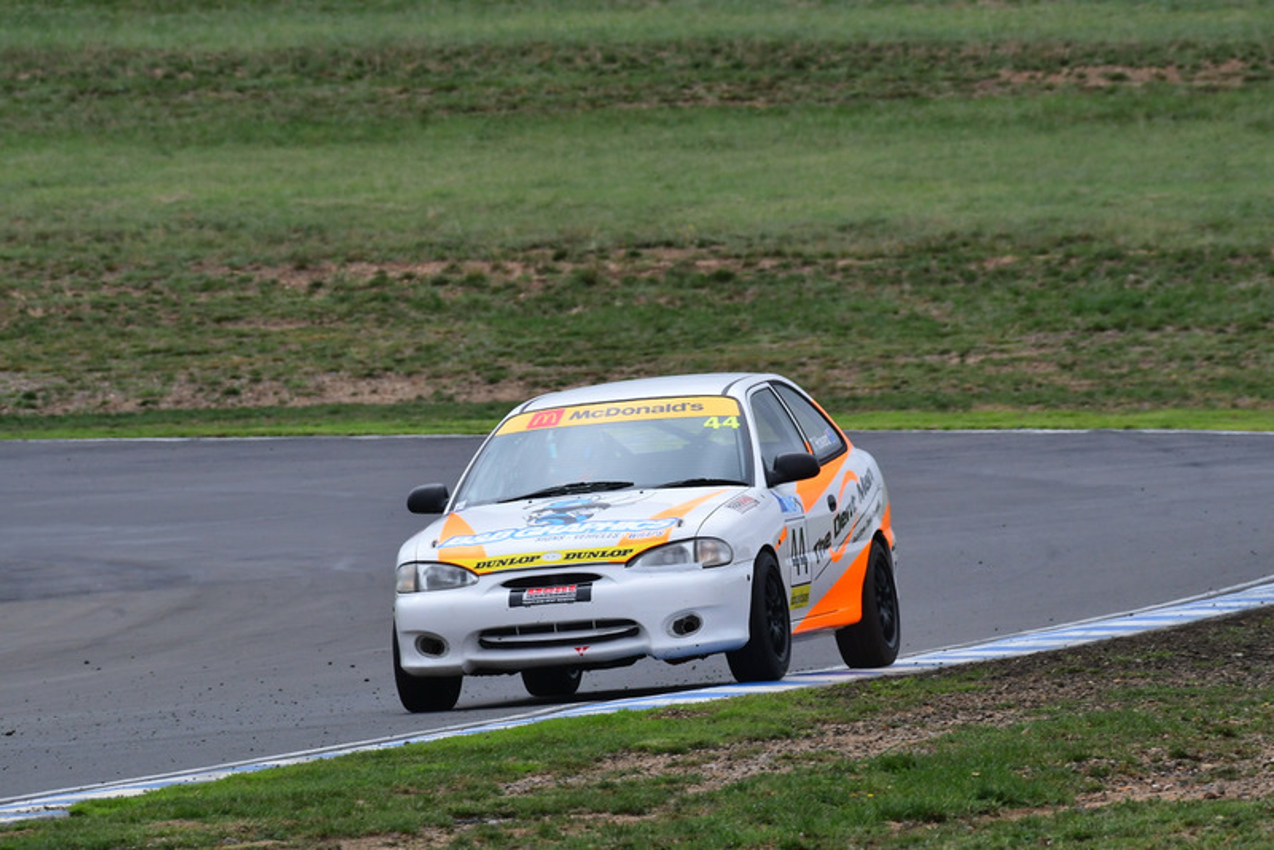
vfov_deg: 1.8
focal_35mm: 750
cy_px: 425
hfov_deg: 2.7
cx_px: 637
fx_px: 26550
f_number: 13
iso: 640
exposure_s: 1/640
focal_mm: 500
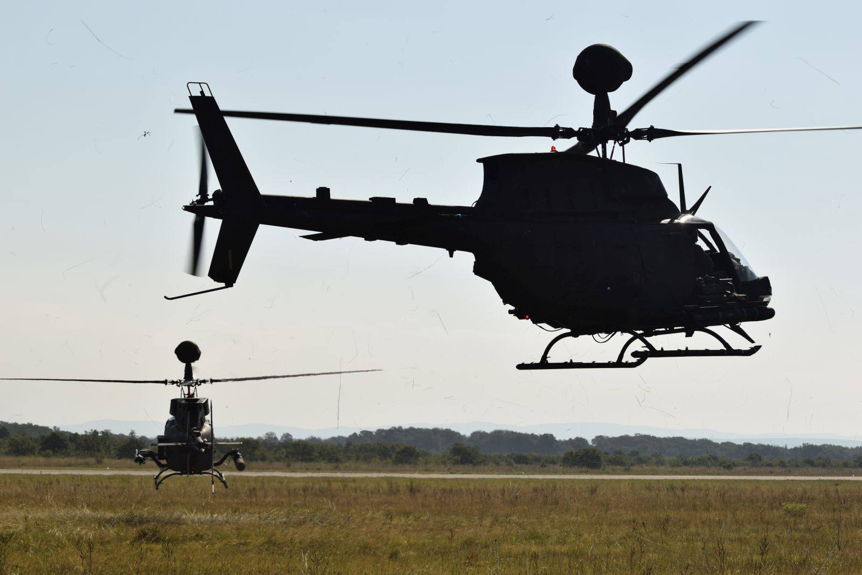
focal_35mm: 105
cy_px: 288
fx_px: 2514
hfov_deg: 19.5
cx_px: 431
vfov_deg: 13.0
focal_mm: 70
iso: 100
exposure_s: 1/1000
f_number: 6.3
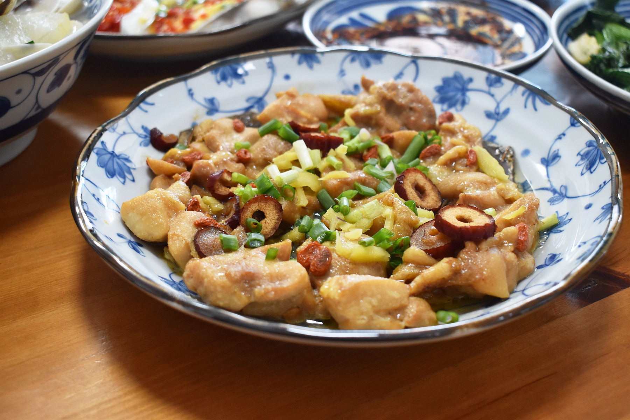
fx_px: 787
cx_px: 315
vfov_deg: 29.9
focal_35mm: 45
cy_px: 210
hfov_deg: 43.6
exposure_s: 1/50
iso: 1000
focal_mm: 30
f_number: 5
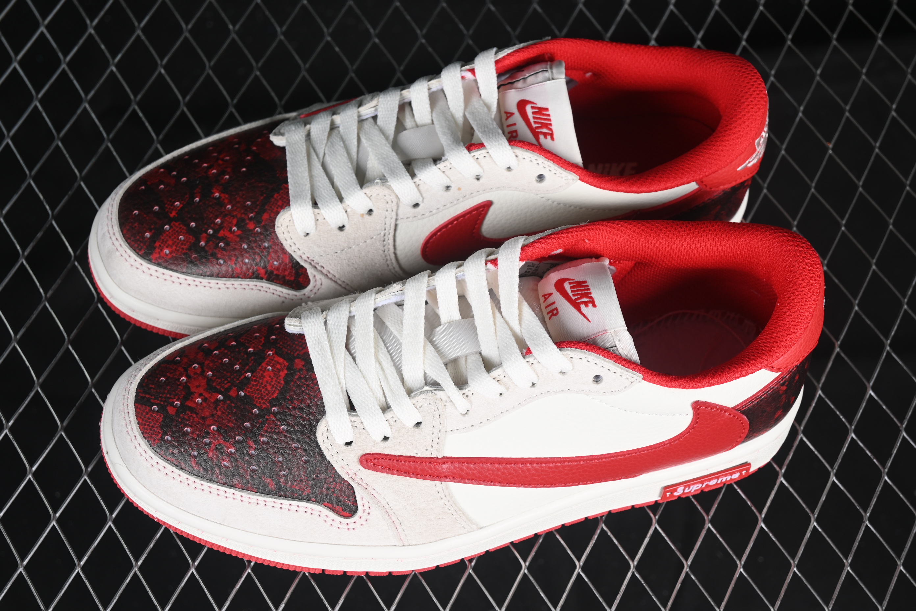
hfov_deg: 27.0
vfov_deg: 18.2
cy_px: 306
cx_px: 458
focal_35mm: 75
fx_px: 1908
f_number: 7.1
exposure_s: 1/80
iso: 160
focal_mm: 50
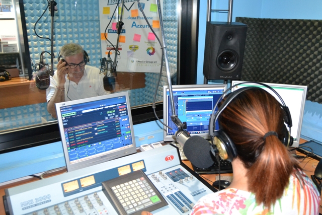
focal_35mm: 30
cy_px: 108
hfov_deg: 61.9
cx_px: 161
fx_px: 268
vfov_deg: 43.6
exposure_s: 1/60
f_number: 3.5
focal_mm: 20
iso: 2500
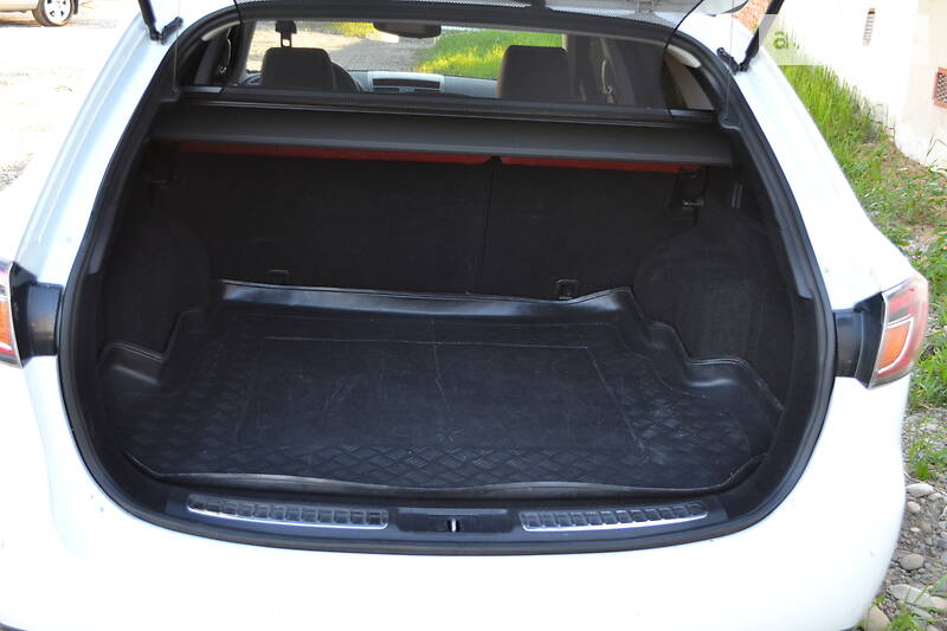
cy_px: 316
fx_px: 1026
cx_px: 474
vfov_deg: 34.2
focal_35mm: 39
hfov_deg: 49.6
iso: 400
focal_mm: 26
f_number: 4.2
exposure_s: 1/80
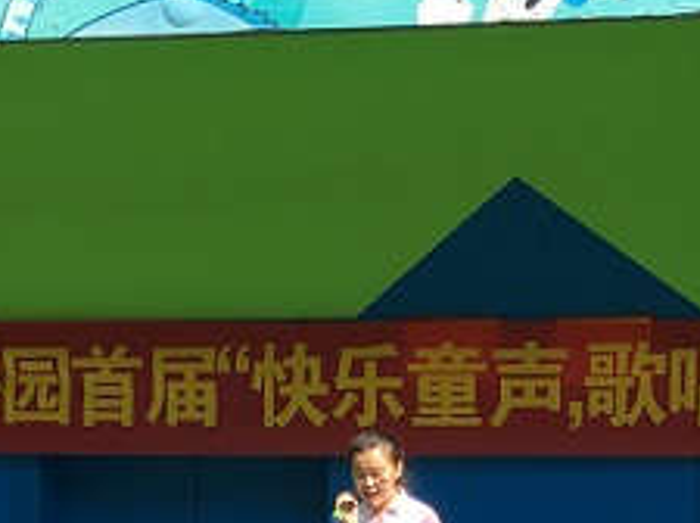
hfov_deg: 19.7
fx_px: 2019
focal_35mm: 100
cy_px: 833
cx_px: 394
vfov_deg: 13.7
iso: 25
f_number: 2.2
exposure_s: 1/746
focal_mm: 4.15
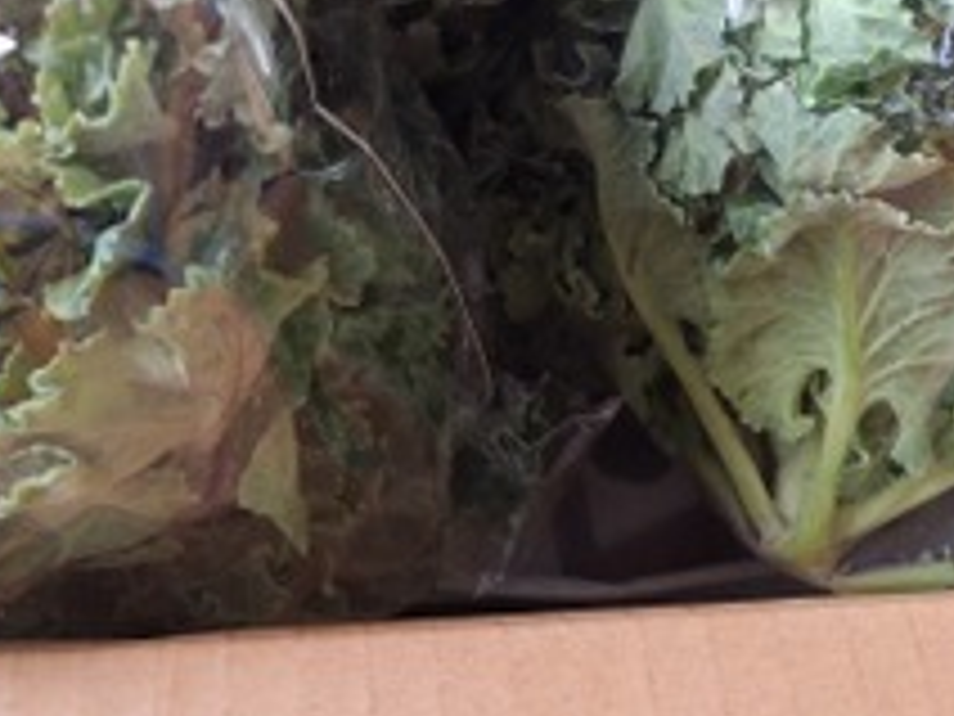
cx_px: 434
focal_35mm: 52
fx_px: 1433
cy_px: -90
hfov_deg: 36.8
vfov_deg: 25.7
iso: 160
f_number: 1.8
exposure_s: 1/50
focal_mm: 5.54
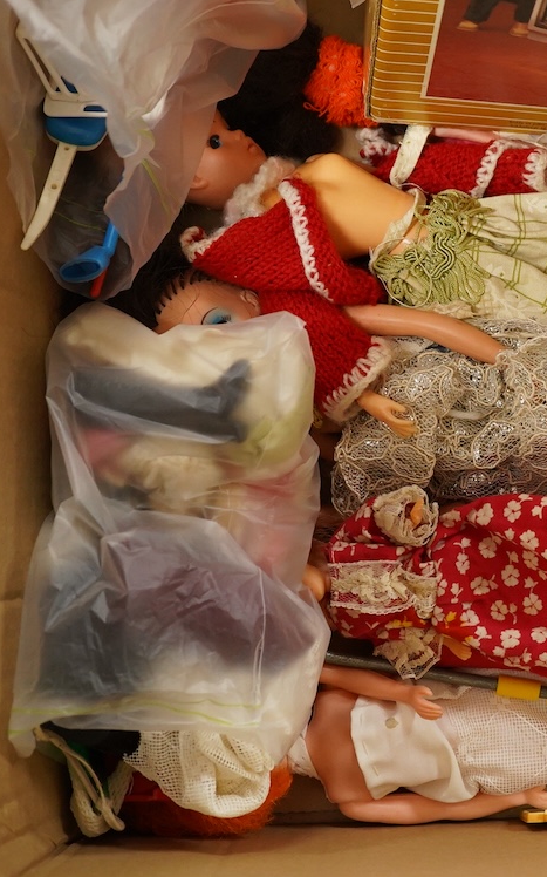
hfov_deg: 18.2
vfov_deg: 29.8
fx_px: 1647
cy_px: 438
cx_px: 586
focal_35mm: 69
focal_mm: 30
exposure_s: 1/100
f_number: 7.1
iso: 2000
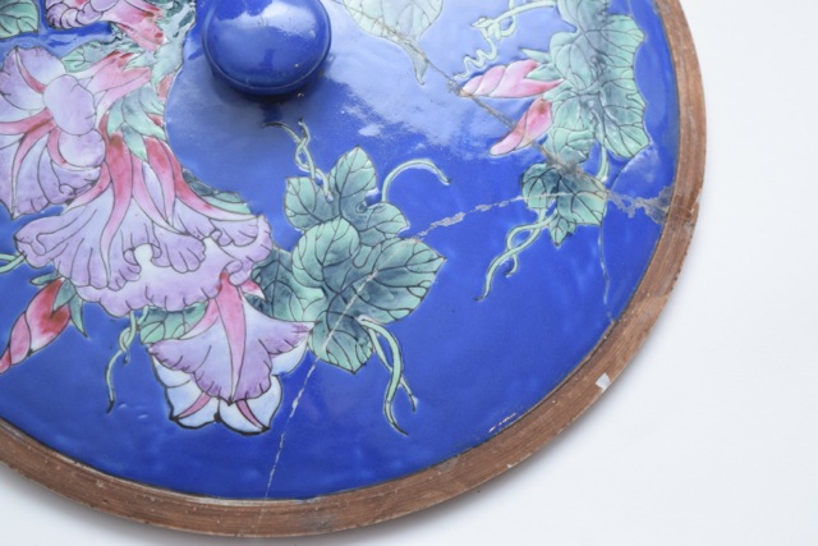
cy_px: 273
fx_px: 1875
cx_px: 409
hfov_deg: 24.6
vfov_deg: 16.6
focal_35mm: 82
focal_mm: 55
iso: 800
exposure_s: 1/125
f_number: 5.6
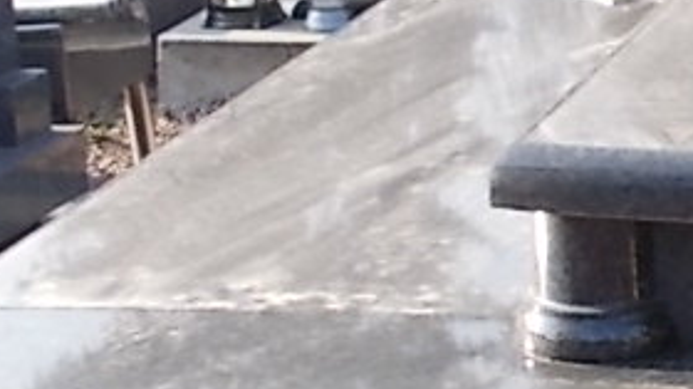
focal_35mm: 162
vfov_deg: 7.4
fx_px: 2975
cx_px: 990
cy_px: -37
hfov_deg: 12.7
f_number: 3.2
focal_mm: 4.6
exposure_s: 1/200
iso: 80
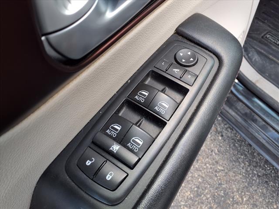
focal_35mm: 27
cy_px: 104
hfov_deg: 65.3
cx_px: 140
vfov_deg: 51.4
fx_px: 218
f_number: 1.9
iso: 50
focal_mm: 3.58
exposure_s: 1/120
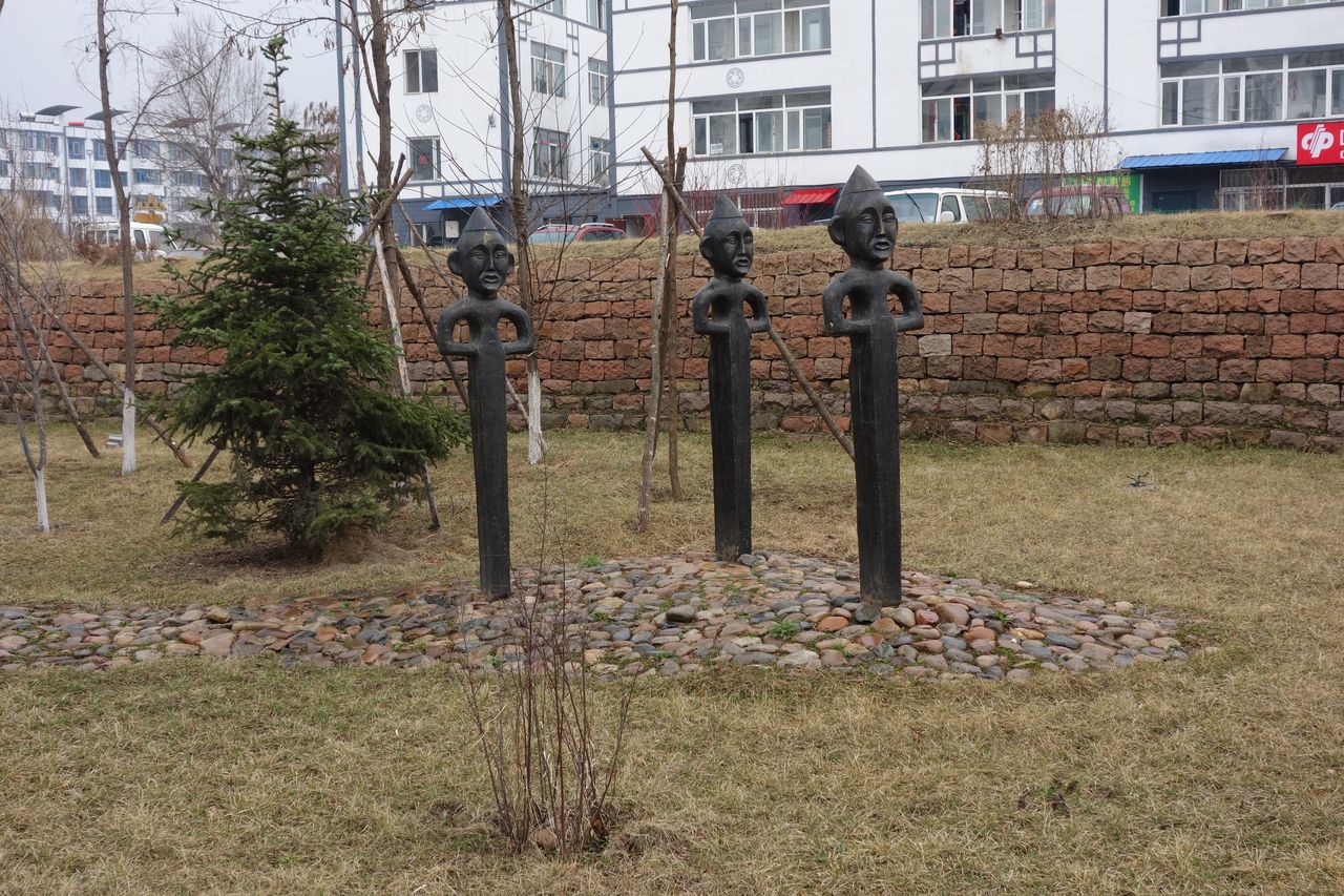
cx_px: 672
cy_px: 448
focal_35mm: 47
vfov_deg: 28.6
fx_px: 1754
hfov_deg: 41.9
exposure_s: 1/125
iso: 125
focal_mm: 17.4
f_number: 5.6
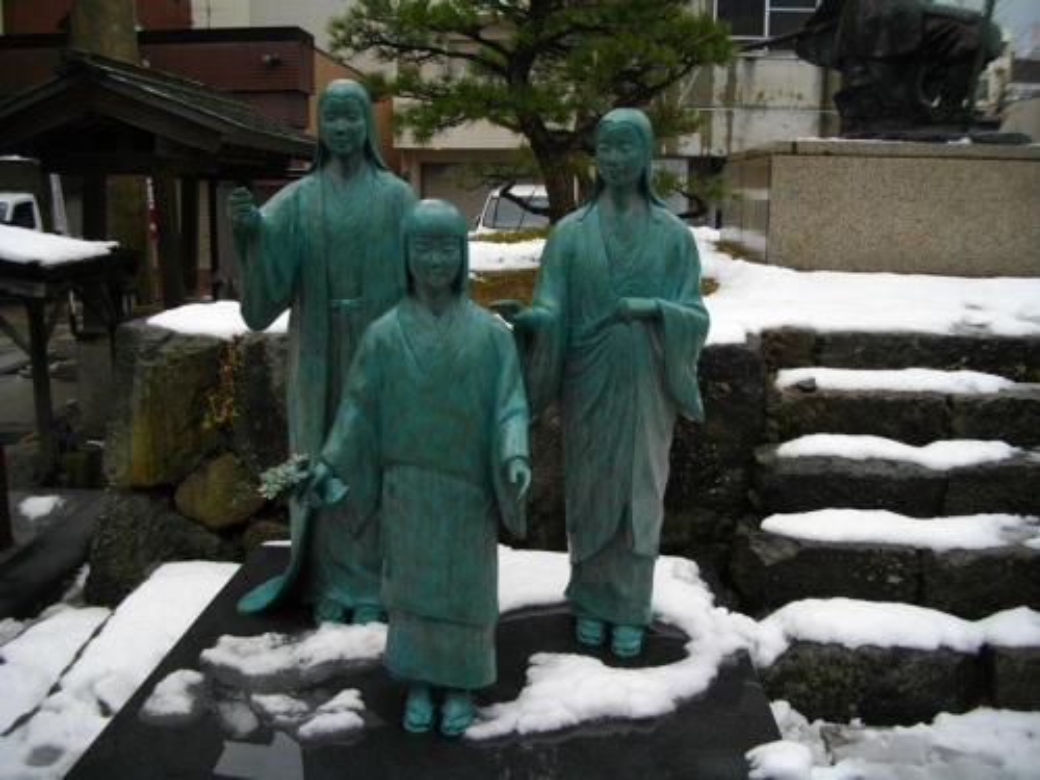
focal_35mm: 31
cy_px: 390
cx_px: 520
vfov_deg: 45.4
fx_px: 931
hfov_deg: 58.4
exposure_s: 1/125
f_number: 2.9
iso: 112
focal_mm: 5.7
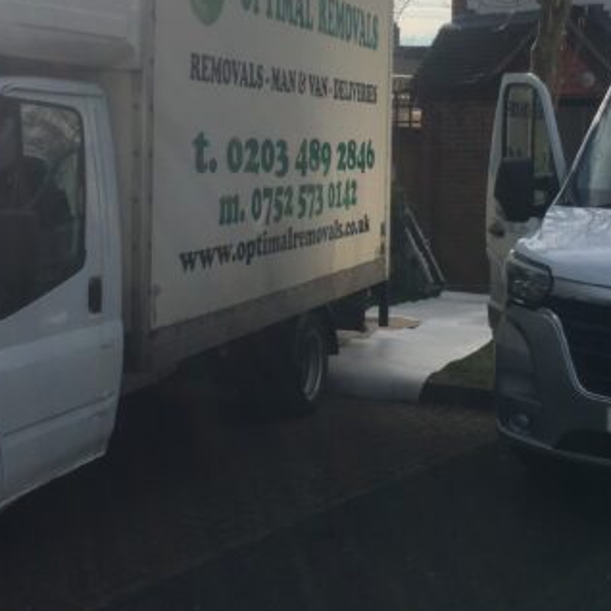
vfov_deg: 27.6
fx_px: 1238
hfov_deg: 27.7
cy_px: 204
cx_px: 342
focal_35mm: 62
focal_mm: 4.15
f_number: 2.2
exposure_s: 1/2747
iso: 25
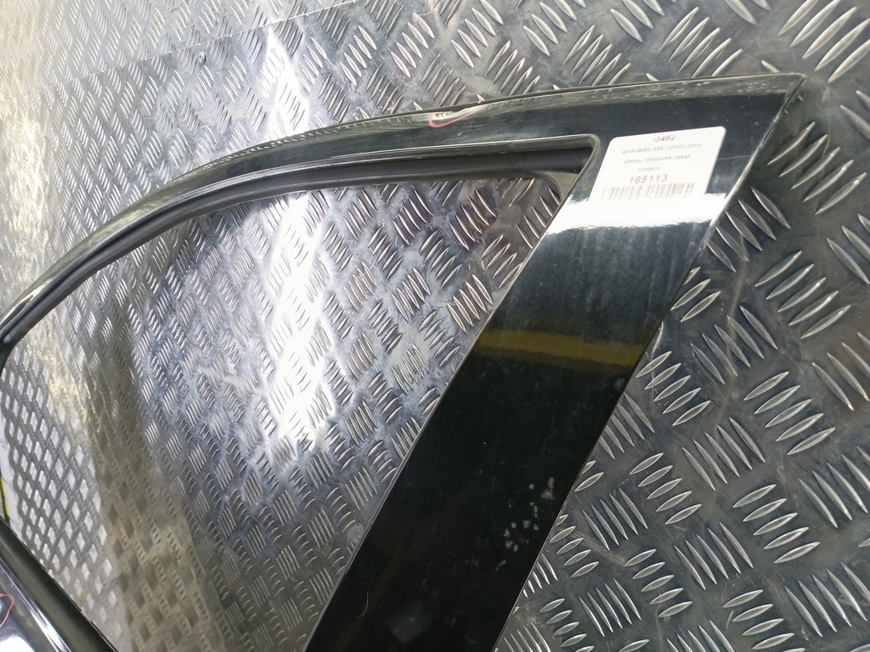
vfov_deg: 58.9
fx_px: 578
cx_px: 435
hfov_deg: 73.9
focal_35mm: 23
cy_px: 326
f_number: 1.6
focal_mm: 4.11
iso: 223
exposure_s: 1/50
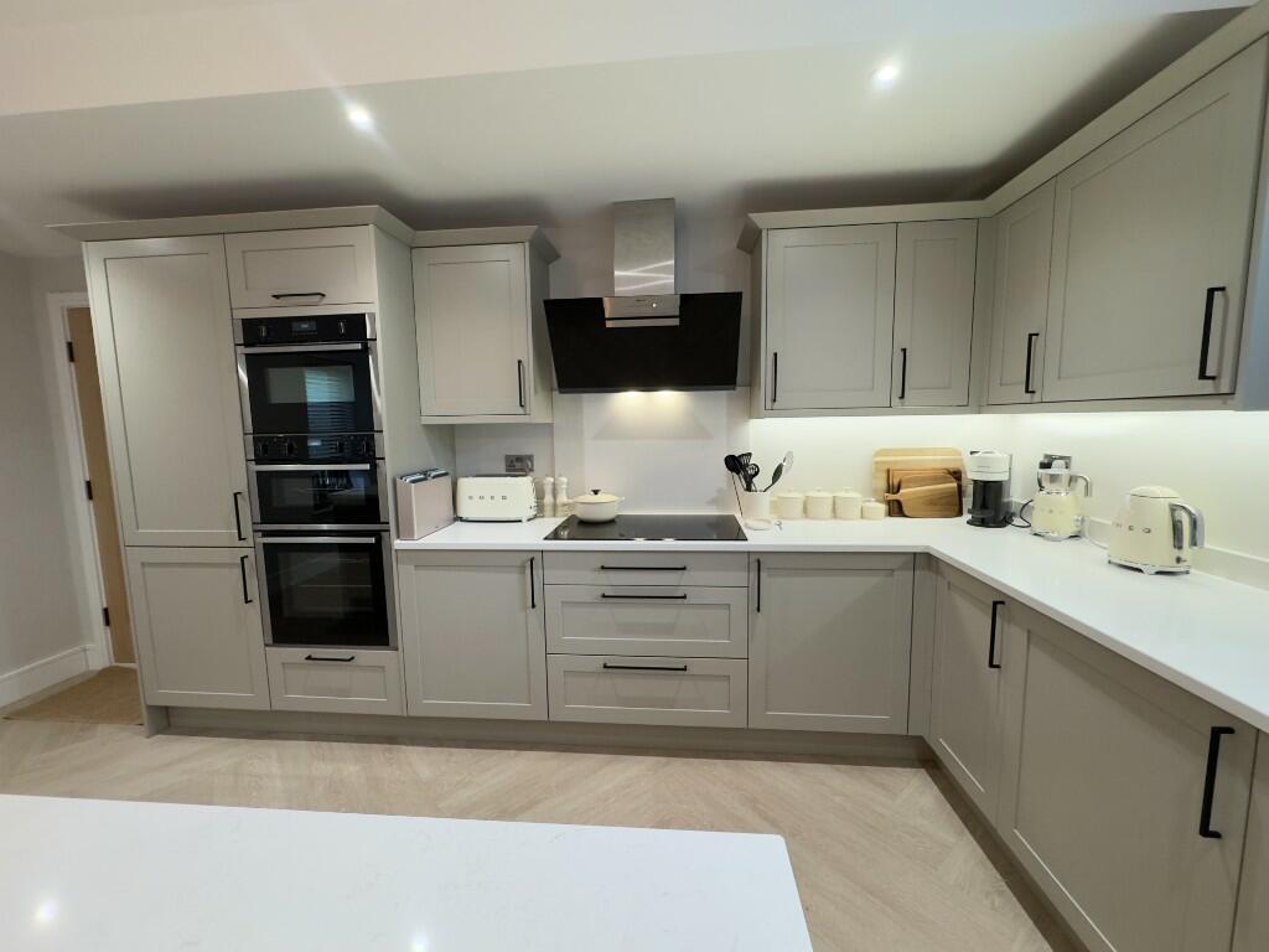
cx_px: 634
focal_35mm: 14
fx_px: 513
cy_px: 476
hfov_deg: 102.1
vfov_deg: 85.7
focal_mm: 2.22
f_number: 2.2
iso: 250
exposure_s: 1/100
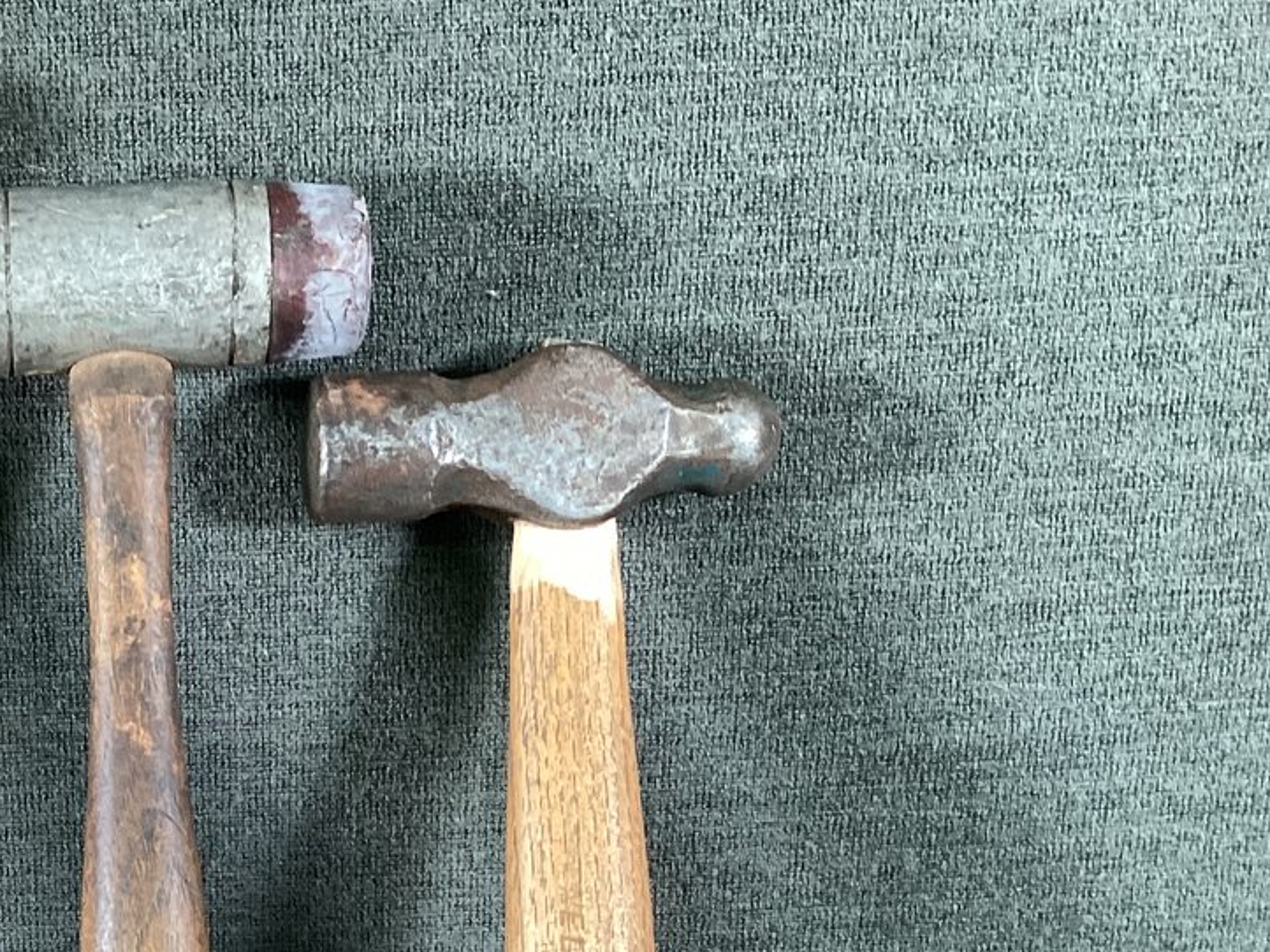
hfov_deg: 28.1
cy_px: 881
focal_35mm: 65
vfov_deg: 22.0
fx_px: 2384
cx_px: 11
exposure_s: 1/60
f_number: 2.4
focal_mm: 3.3
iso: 200
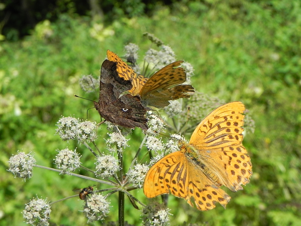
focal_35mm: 105
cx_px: 150
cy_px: 113
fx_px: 913
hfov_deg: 18.7
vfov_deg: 14.1
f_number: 6.3
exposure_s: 1/342
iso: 160
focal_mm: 18.8
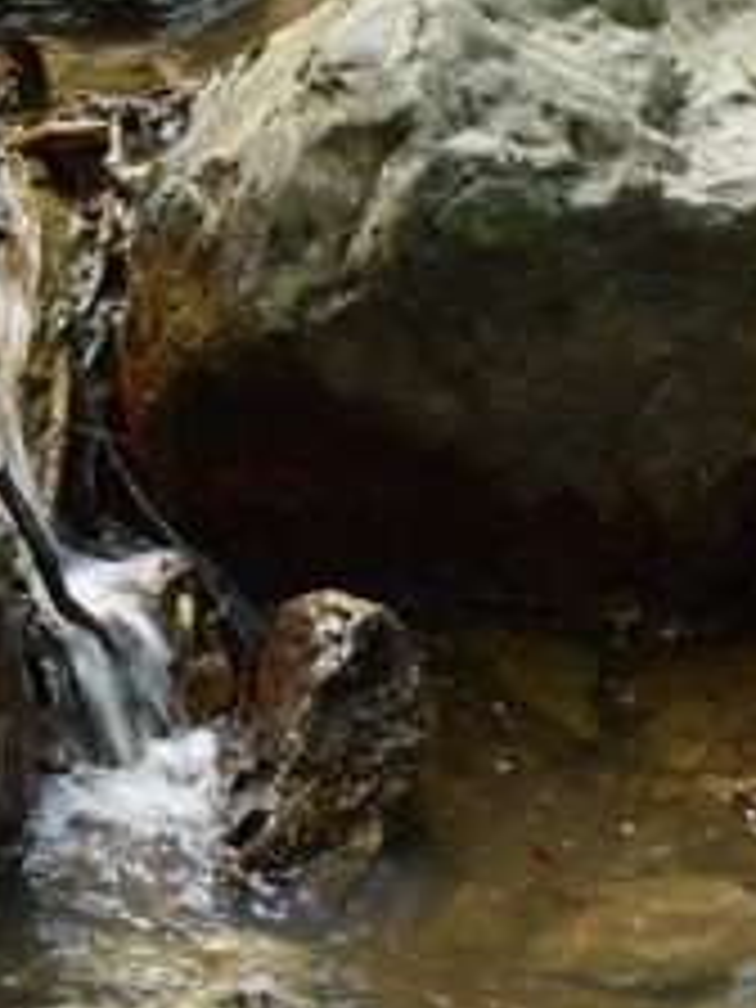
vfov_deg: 17.0
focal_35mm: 116
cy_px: 439
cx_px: 202
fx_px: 3374
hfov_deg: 12.8
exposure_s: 1/20
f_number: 6.3
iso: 320
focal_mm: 45
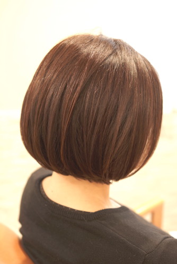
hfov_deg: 25.8
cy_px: 132
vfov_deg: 37.8
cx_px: 88
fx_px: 387
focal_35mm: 52
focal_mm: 35
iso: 400
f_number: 2.5
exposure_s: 1/60
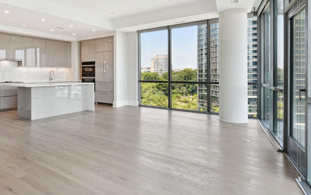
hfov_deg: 68.0
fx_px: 220
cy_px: 76
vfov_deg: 47.3
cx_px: 99
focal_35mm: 26
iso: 200
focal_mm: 15
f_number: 8
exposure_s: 1/60
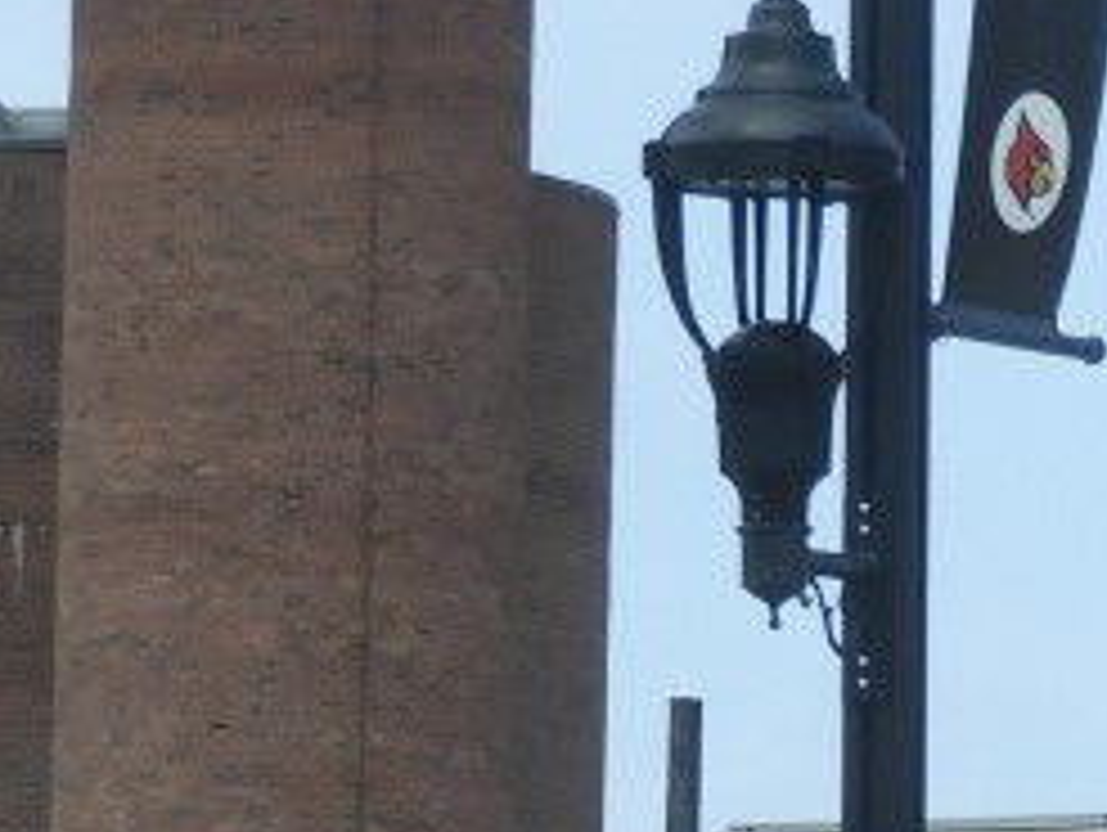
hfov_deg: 2.9
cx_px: 1755
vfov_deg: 2.2
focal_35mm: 672
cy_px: 2019
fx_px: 21511
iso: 100
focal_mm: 20.6
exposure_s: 1/320
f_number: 5
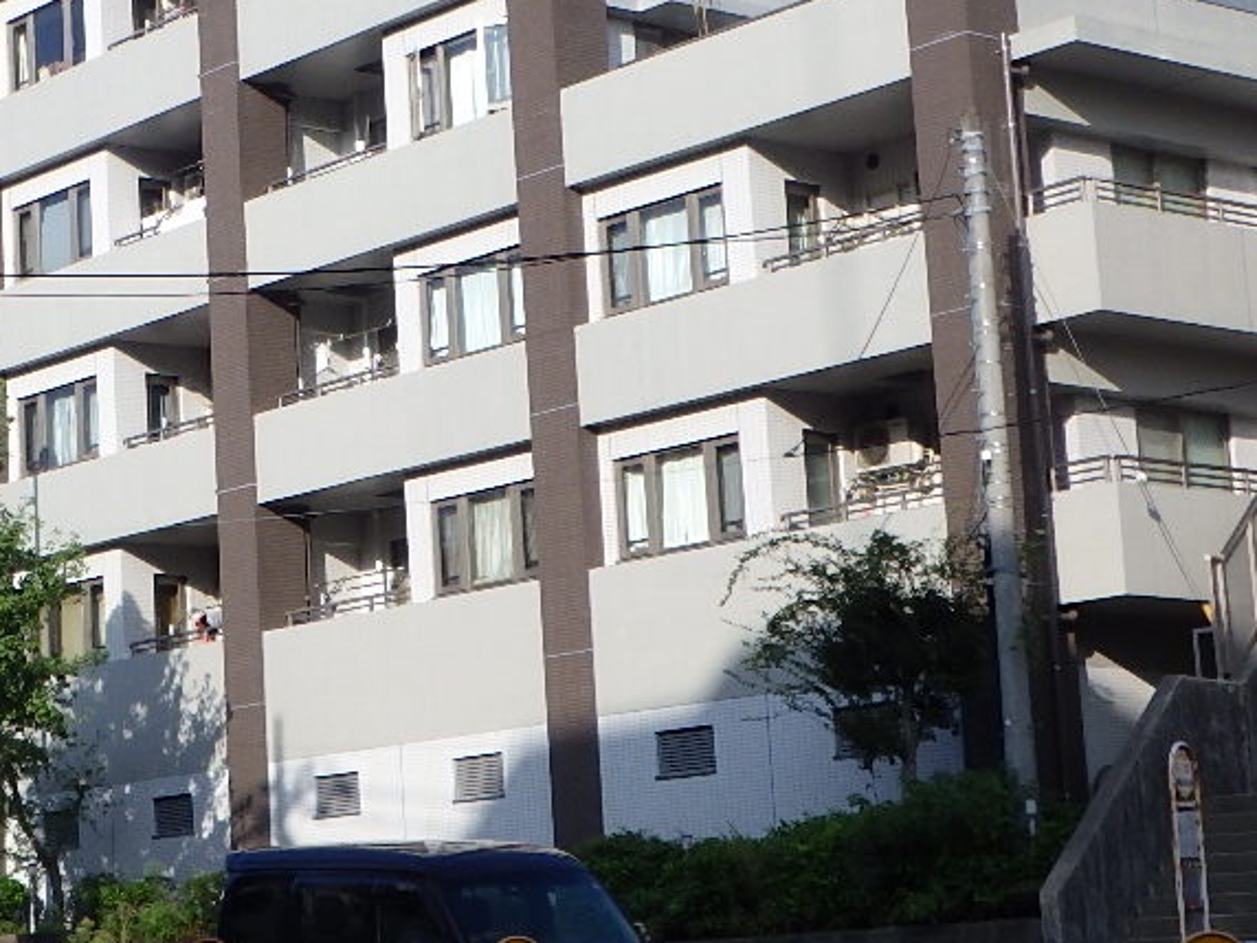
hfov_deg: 20.2
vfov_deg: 15.7
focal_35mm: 94
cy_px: 360
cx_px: 2
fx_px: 3413
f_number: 5
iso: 125
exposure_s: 1/640
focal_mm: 7.5
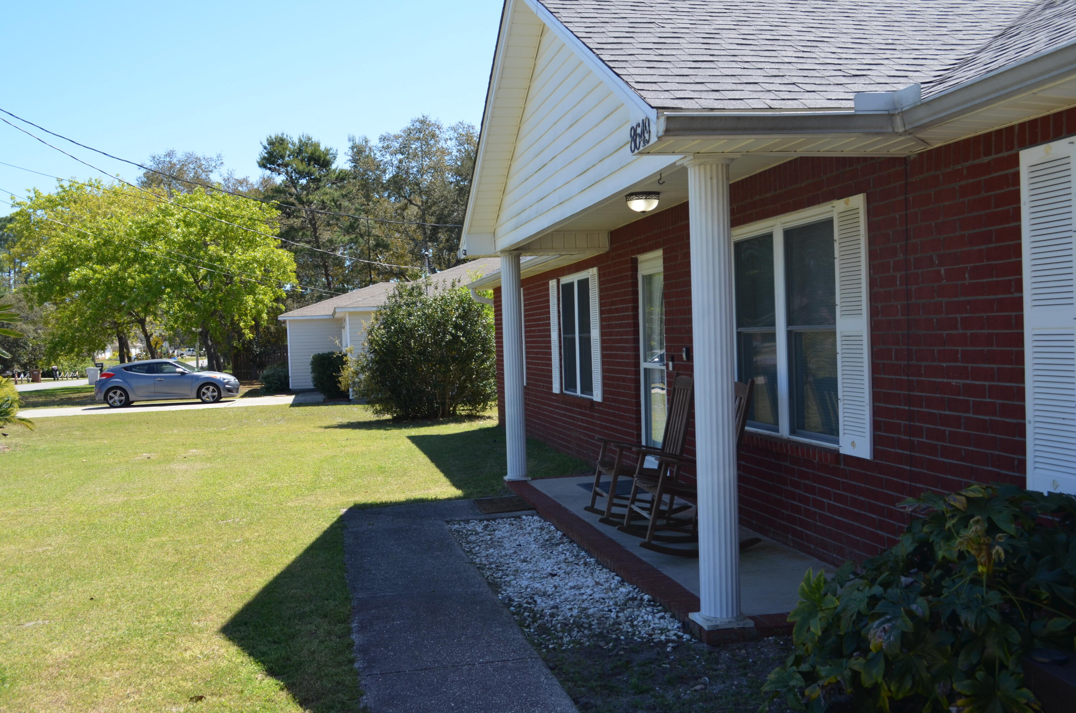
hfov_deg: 53.2
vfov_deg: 36.7
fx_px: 1074
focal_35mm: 36
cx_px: 538
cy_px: 356
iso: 200
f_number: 8
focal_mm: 24
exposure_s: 1/250
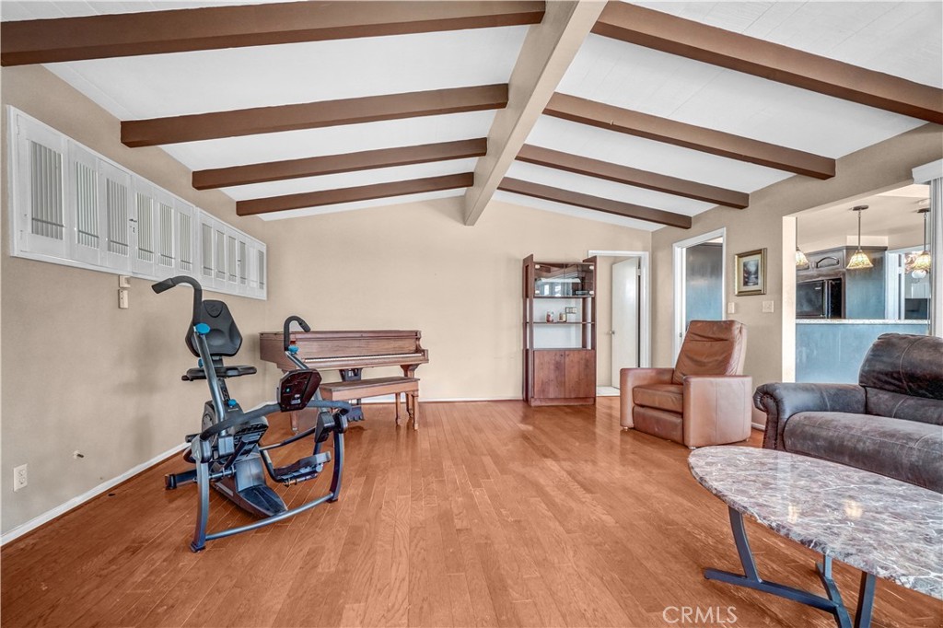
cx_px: 472
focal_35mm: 15
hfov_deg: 100.4
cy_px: 314
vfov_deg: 77.3
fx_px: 393
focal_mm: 10
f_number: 11
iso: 1600
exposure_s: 1/6
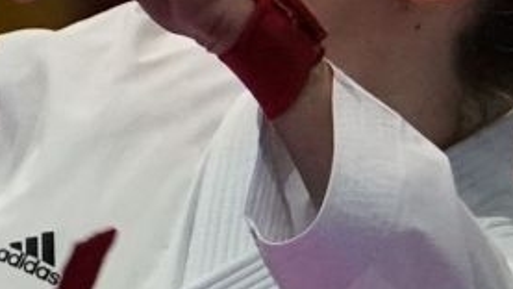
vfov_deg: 1.2
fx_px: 14001
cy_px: 382
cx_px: -980
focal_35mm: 1029
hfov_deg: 2.1
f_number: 2.8
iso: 6400
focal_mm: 101
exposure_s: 1/800
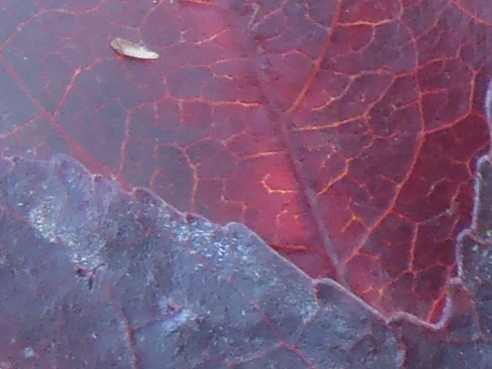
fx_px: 2943
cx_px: 764
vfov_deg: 7.1
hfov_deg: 9.3
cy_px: 379
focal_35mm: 207
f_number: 4.7
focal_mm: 6.64
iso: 200
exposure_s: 1/40
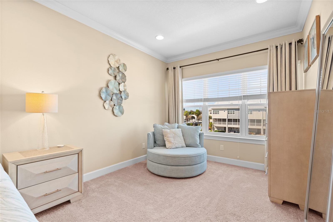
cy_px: 111
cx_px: 166
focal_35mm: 16
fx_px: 148
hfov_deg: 96.7
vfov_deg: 73.7
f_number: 9
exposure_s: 1/2.5
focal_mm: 16
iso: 250
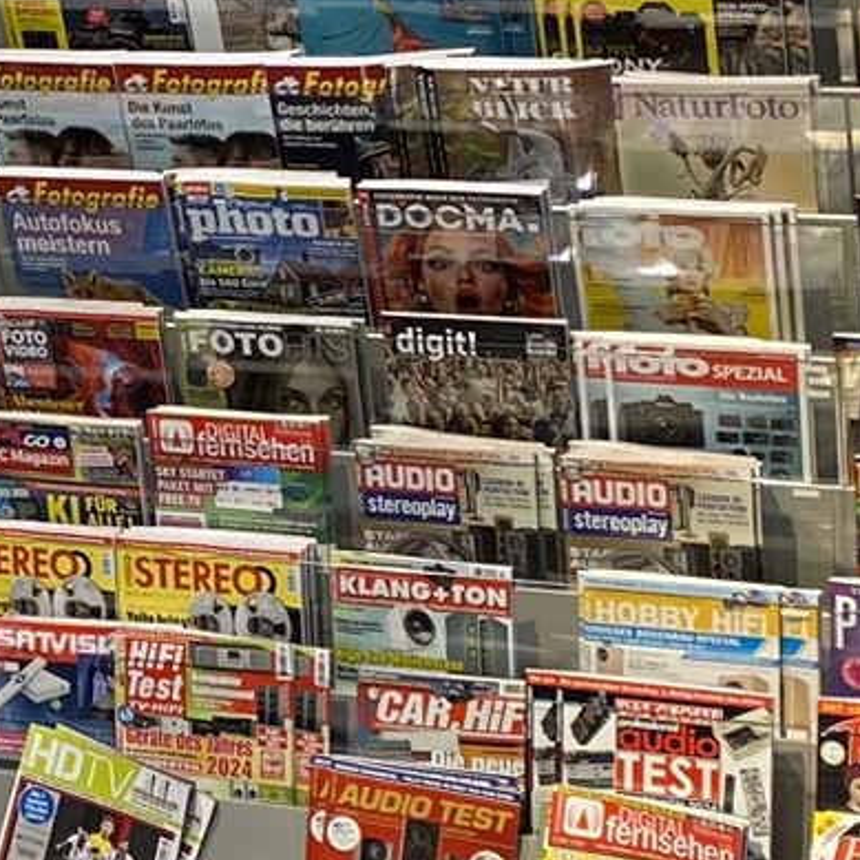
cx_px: -102
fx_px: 3401
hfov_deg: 14.1
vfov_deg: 14.4
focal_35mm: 121
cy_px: 261
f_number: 1.8
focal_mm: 4.25
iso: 125
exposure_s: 1/100
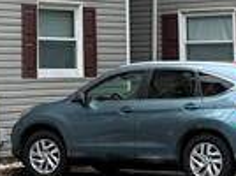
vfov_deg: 7.9
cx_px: 35
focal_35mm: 184
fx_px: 1252
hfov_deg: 10.7
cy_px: -90
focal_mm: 6.76
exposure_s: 1/1585
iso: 80
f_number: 1.78
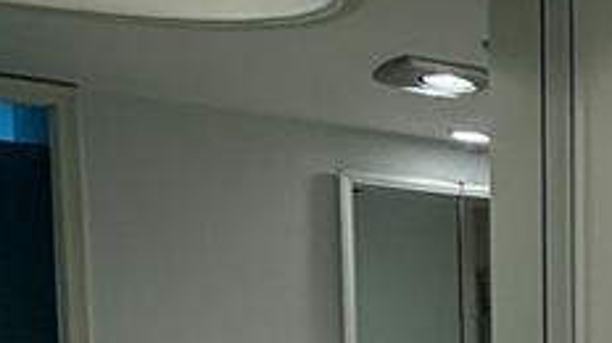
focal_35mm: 79
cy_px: 538
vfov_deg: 14.1
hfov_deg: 19.3
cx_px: 1134
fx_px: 1281
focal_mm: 2.22
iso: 64
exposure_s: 1/123
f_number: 2.2
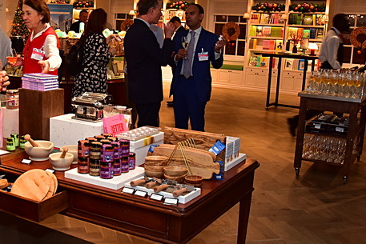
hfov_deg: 39.6
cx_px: 109
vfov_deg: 27.5
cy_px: 103
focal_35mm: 49
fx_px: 498
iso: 1600
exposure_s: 1/50
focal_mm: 28
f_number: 7.1
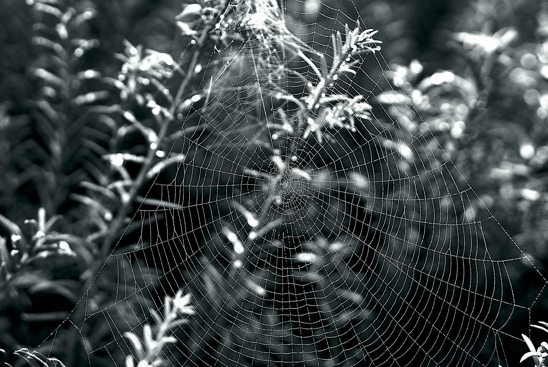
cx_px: 274
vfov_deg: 16.3
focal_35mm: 84
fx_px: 1280
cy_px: 184
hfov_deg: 24.2
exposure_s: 1/2000
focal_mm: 56
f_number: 2.8
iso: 640
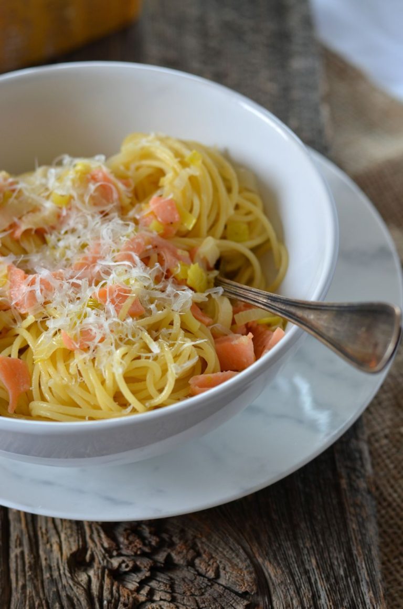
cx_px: 202
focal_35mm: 75
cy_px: 304
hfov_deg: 18.1
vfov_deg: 27.0
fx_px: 1265
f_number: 4
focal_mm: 50
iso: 400
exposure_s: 1/60
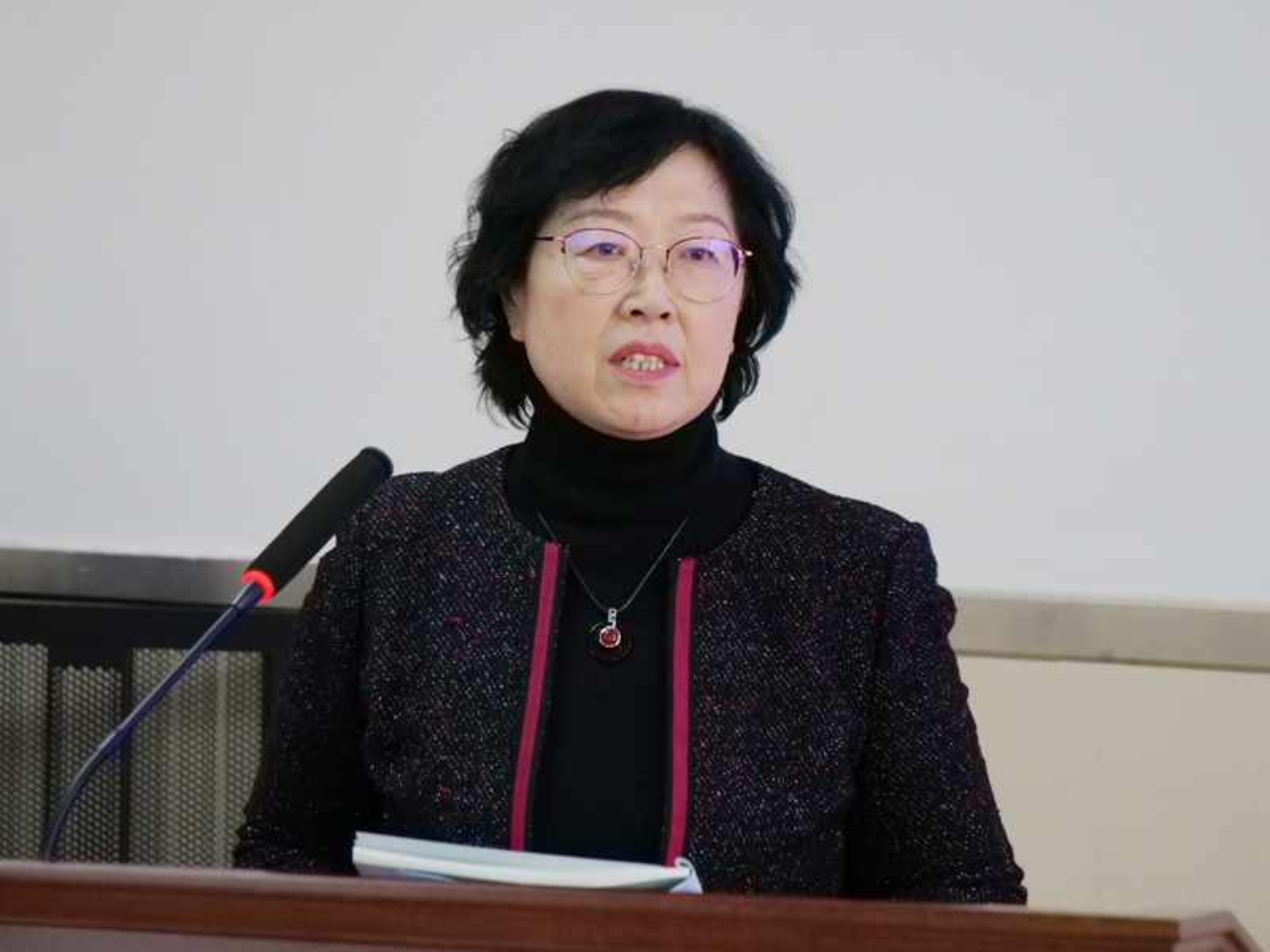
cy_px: 476
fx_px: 4109
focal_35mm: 112
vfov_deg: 13.2
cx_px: 635
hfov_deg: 17.6
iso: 3200
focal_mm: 56
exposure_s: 1/250
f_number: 4
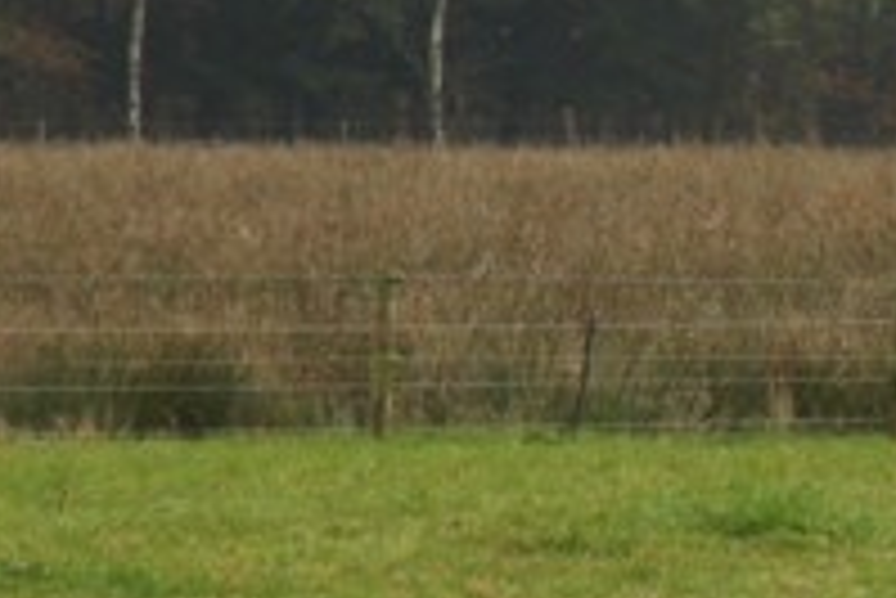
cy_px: 61
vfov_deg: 2.1
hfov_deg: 3.1
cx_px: 2391
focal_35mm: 659
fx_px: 16413
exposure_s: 1/250
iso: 200
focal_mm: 70
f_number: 7.1
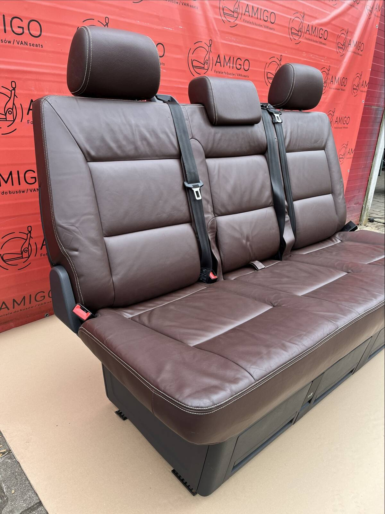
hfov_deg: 53.1
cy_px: 257
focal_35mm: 26
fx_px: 386
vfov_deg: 67.3
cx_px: 192
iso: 40
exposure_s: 1/195
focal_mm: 5.1
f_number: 1.6
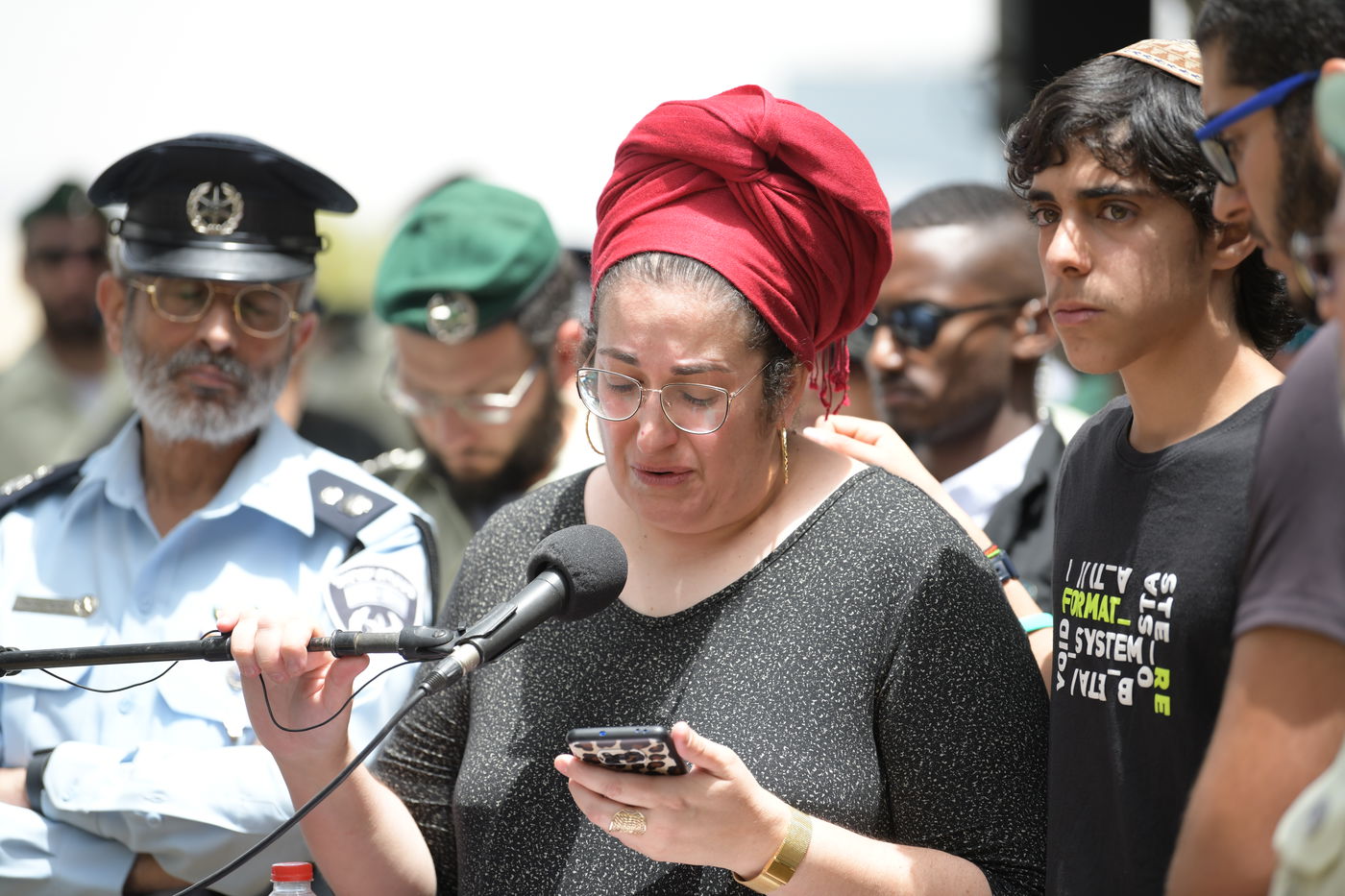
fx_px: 6537
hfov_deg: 11.7
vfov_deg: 7.8
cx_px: 672
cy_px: 448
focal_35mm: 175
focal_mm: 175
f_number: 2.8
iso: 500
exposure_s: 1/2000
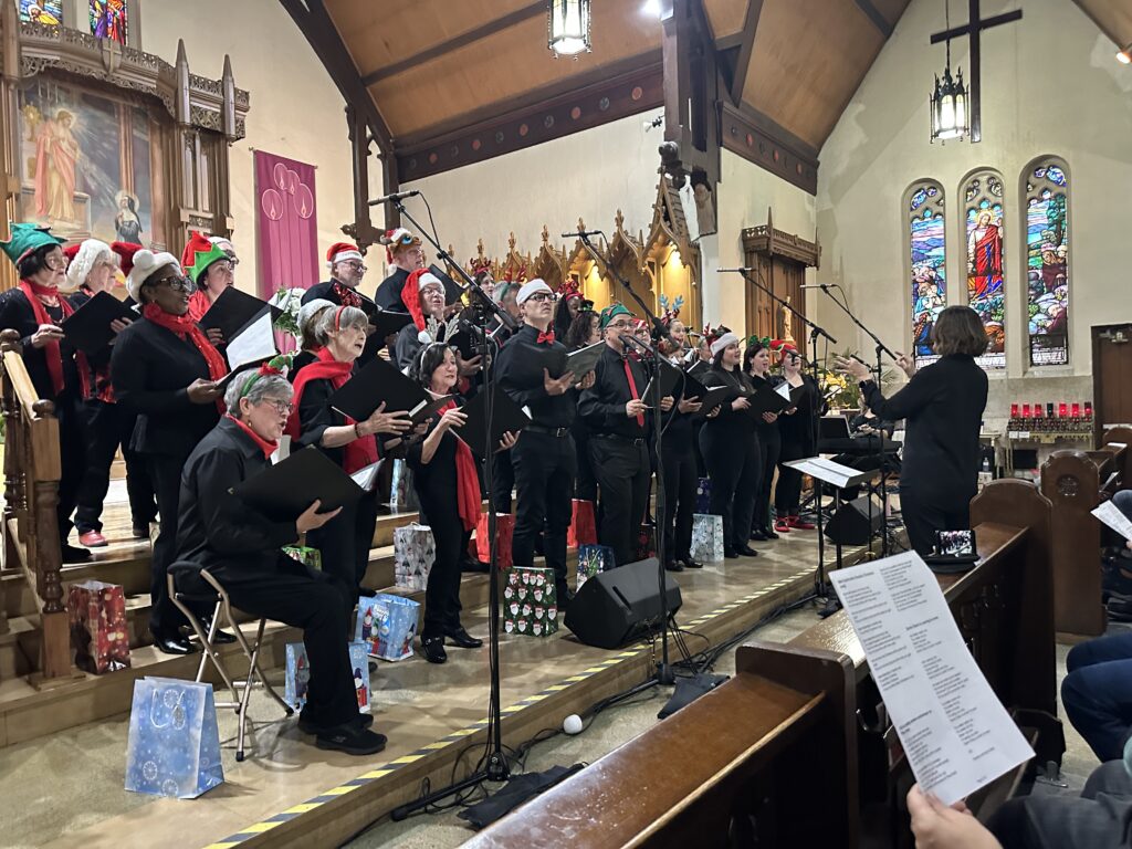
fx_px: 785
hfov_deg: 71.6
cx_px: 566
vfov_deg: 56.8
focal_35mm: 24
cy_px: 424
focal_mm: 6.86
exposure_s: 1/40
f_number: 1.78
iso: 800
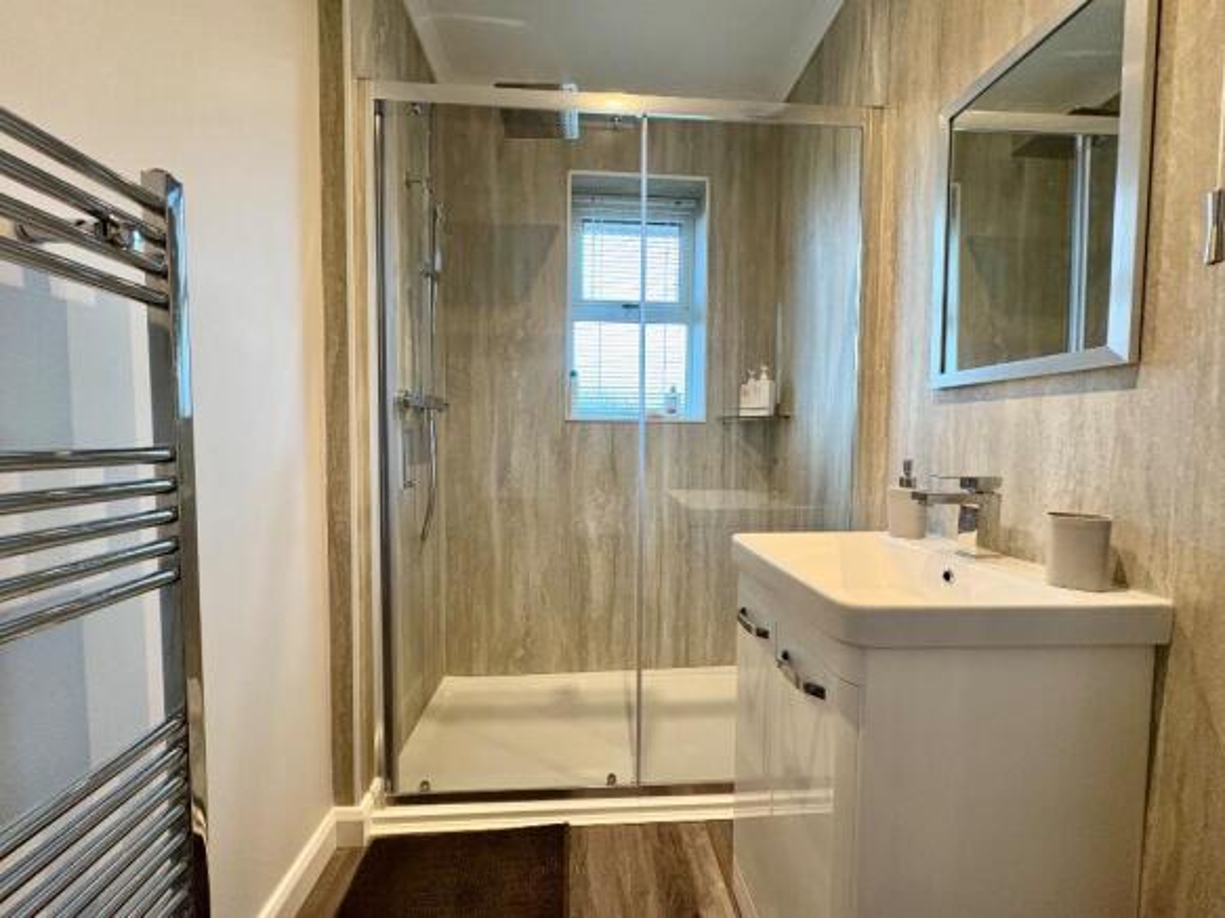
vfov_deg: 85.7
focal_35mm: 14
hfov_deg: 102.1
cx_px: 612
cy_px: 459
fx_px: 495
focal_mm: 2.22
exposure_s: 1/50
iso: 500
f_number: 2.2
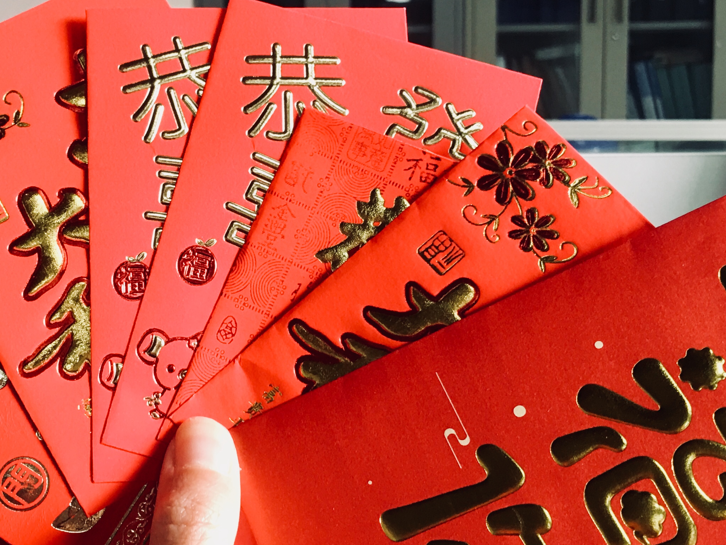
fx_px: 1196
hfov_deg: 33.5
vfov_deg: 25.7
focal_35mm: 57
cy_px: 251
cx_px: 250
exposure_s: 1/33
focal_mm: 4.15
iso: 50
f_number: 2.2
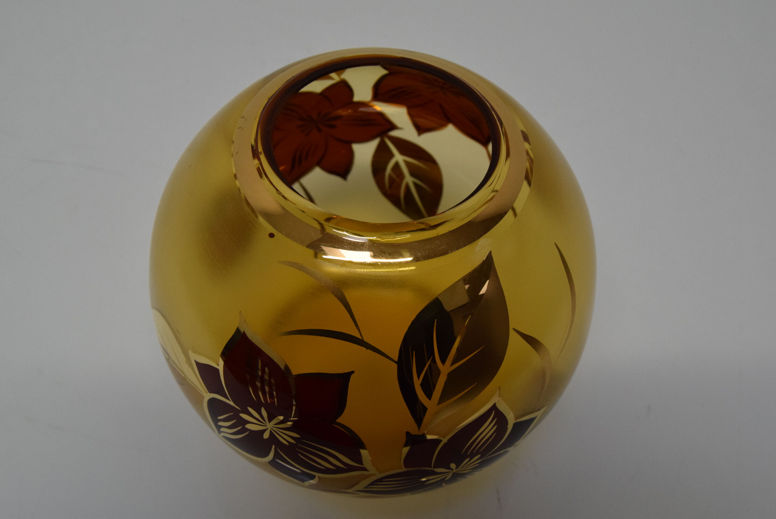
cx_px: 388
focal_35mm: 39
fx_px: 841
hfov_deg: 49.5
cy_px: 260
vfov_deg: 34.3
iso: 1600
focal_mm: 26
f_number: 8
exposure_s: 1/250
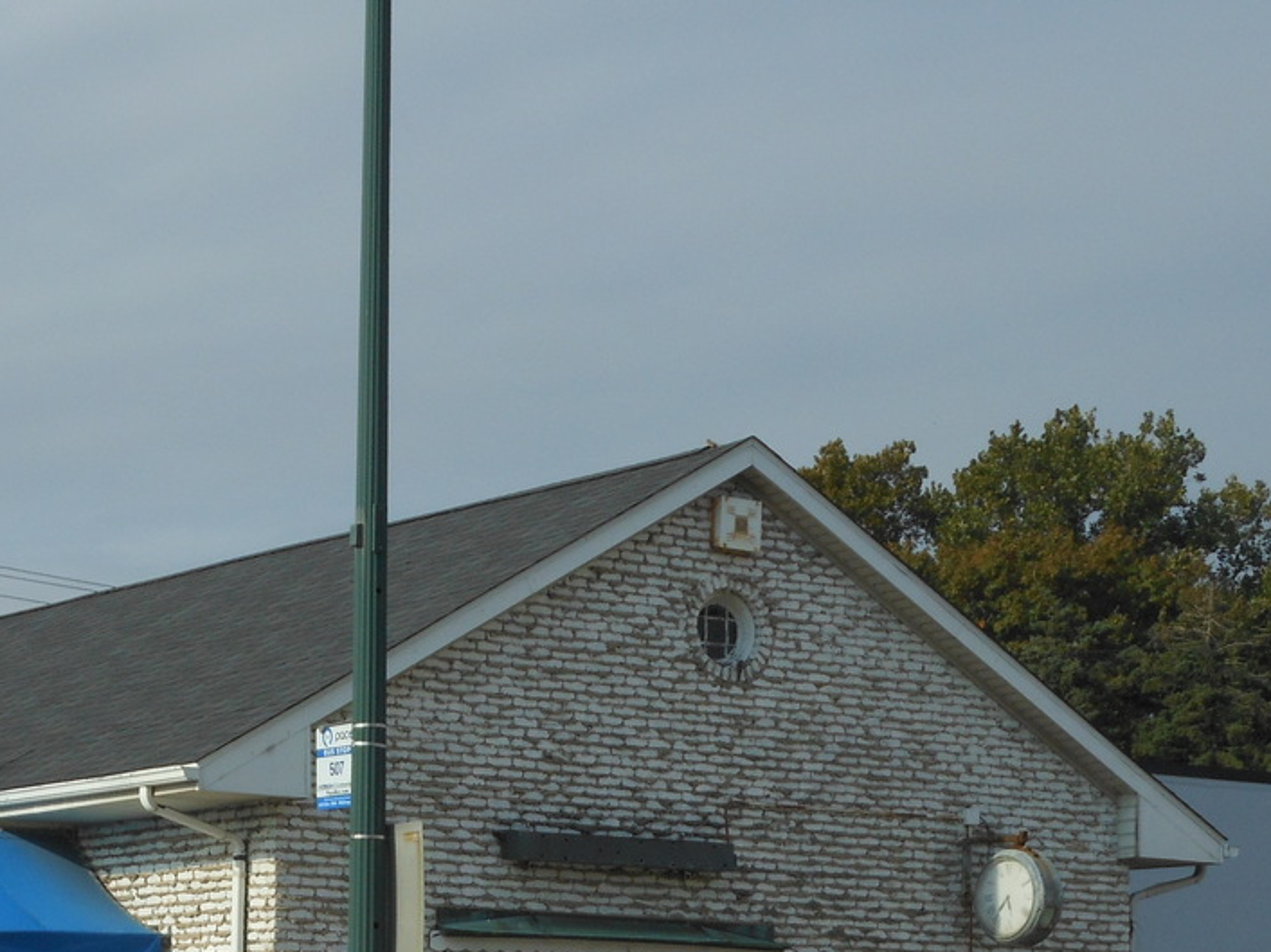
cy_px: 677
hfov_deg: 18.9
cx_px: 139
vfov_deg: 14.5
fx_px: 3744
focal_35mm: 102
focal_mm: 8.9
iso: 80
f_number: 4
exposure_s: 1/1250
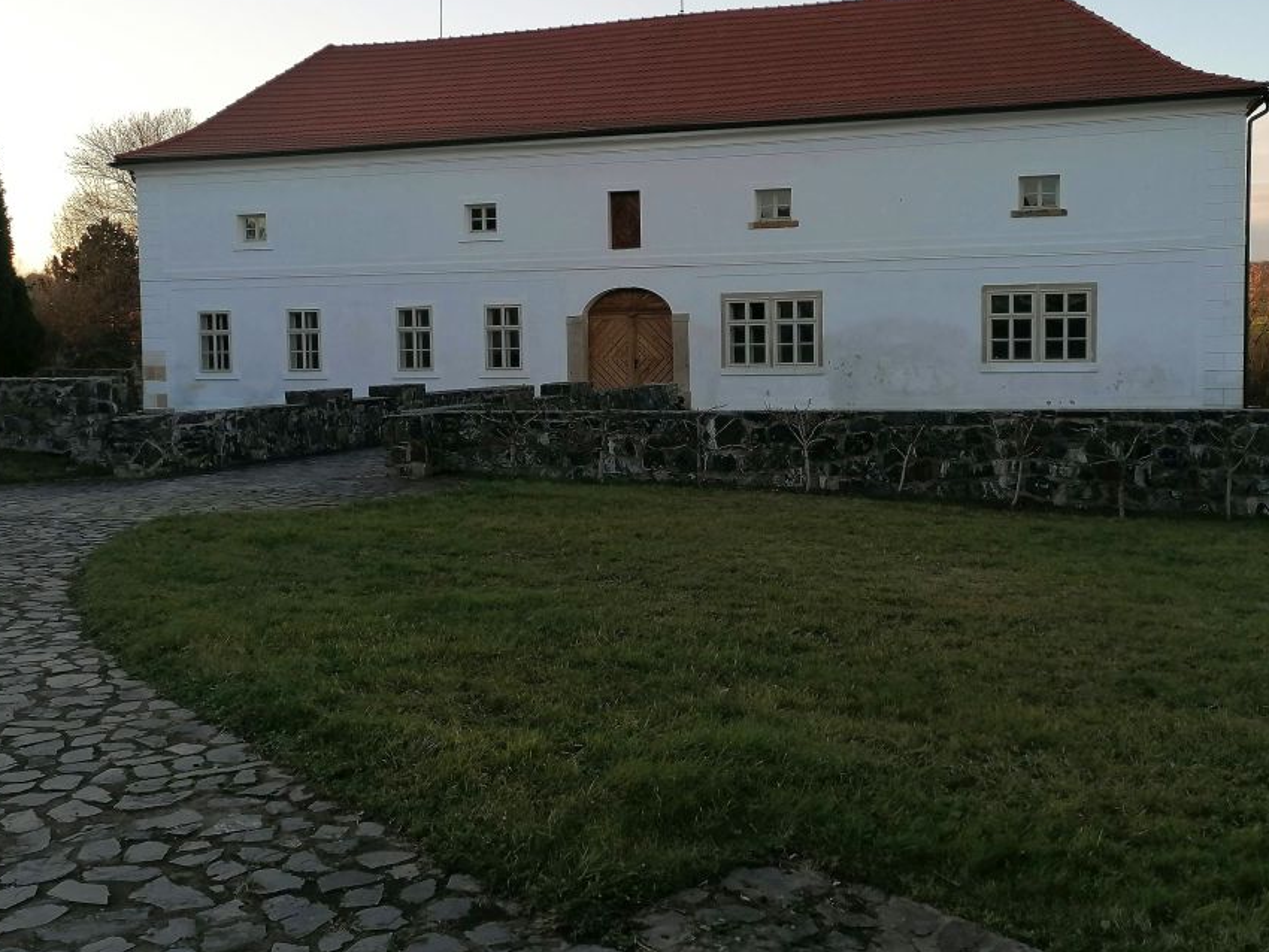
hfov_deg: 46.8
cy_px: 418
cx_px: 679
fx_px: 1467
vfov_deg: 35.9
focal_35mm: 40
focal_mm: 4.75
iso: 50
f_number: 1.8
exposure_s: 1/360
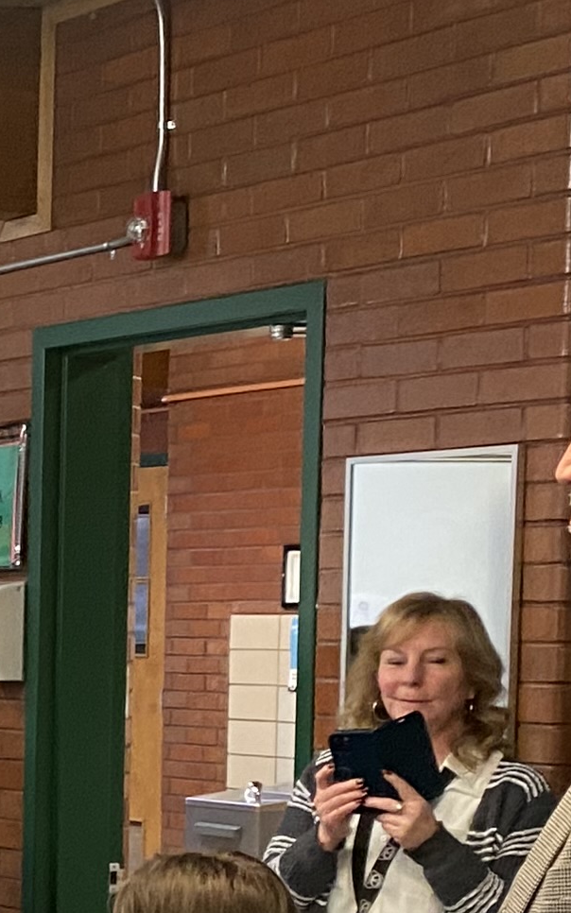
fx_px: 2862
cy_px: 884
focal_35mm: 115
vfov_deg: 17.7
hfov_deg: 9.6
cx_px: -963
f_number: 1.8
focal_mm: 4.25
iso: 160
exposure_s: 1/60
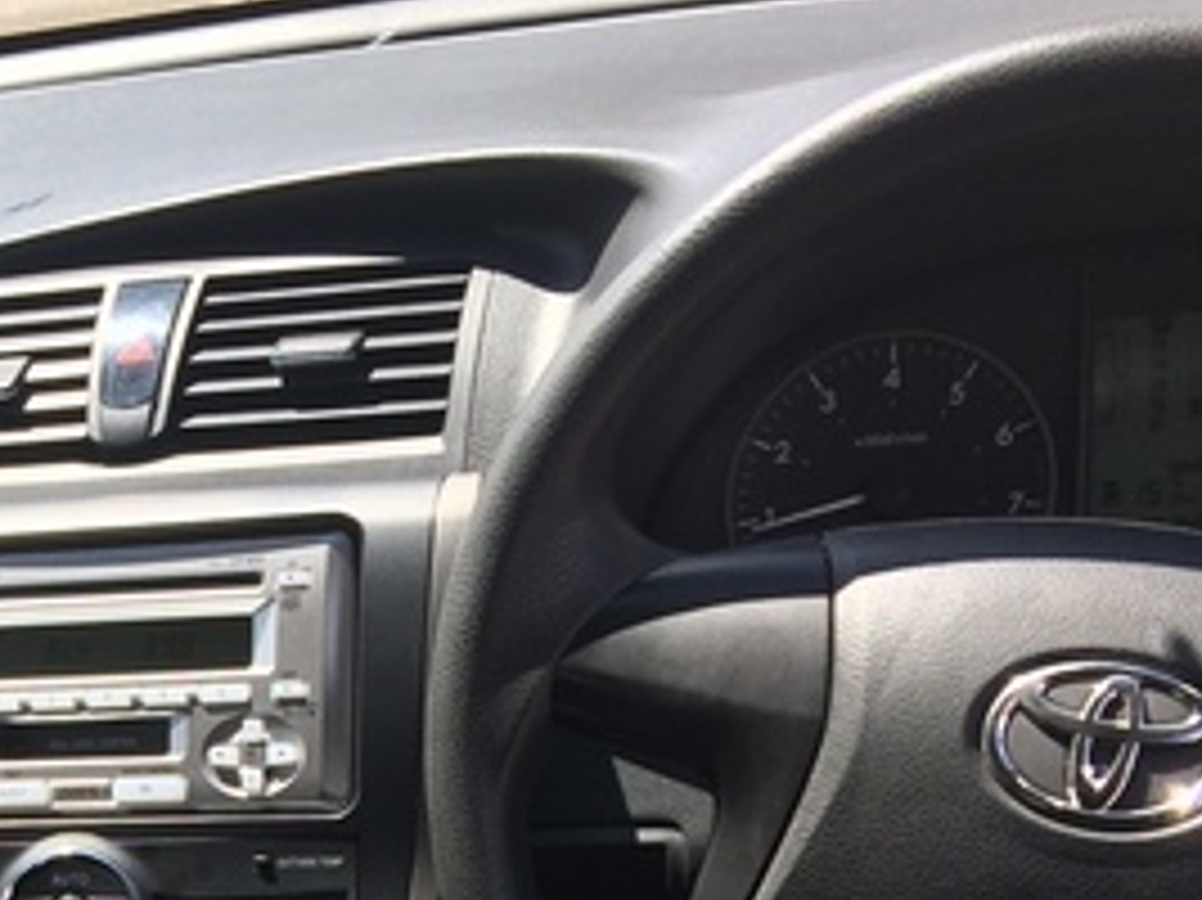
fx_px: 3020
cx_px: 14
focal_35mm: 87
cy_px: 1256
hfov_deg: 21.7
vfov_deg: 15.9
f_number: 2.2
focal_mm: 4.15
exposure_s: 1/612
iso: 32
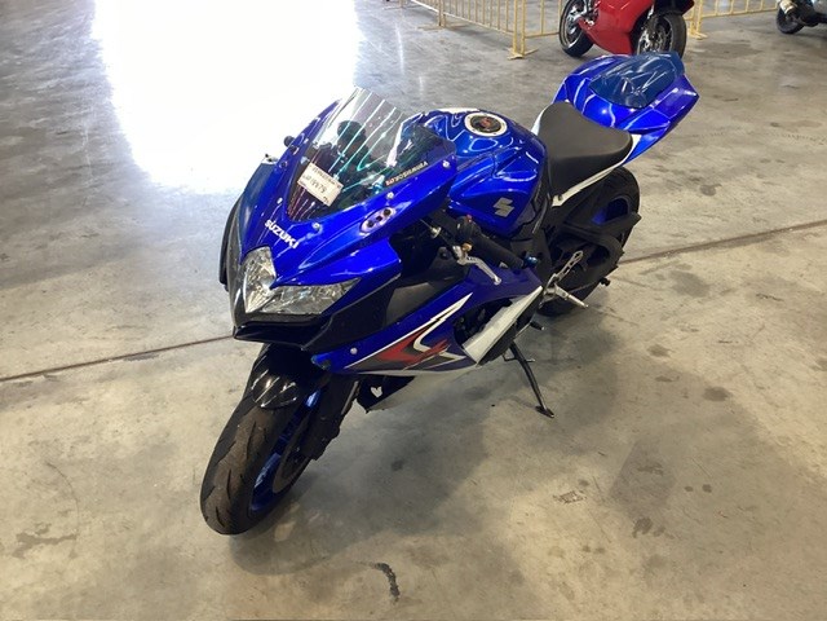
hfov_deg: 58.4
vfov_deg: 45.4
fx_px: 741
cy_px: 310
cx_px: 414
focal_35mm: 31
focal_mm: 3.3
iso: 160
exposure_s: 1/50
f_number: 2.4
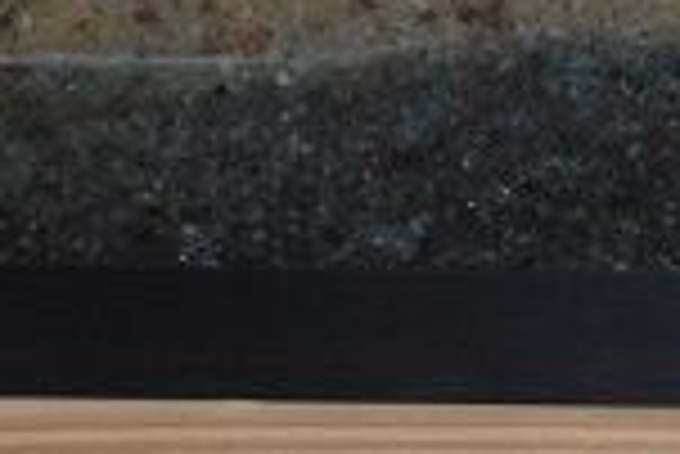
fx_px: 7411
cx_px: 1464
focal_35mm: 392
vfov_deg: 3.5
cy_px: -355
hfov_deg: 5.1
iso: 200
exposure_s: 1/60
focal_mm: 34
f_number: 5
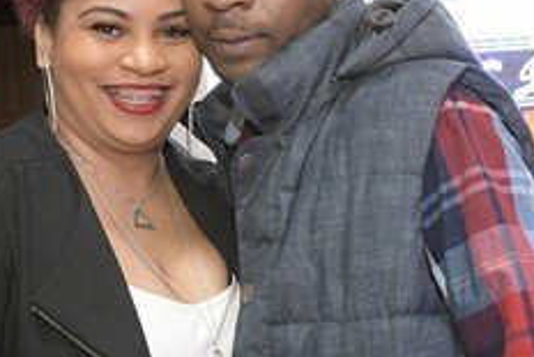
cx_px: 196
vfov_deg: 13.3
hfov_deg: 19.7
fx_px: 1531
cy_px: 100
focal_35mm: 103
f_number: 4.5
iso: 2000
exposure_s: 1/60
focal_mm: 29
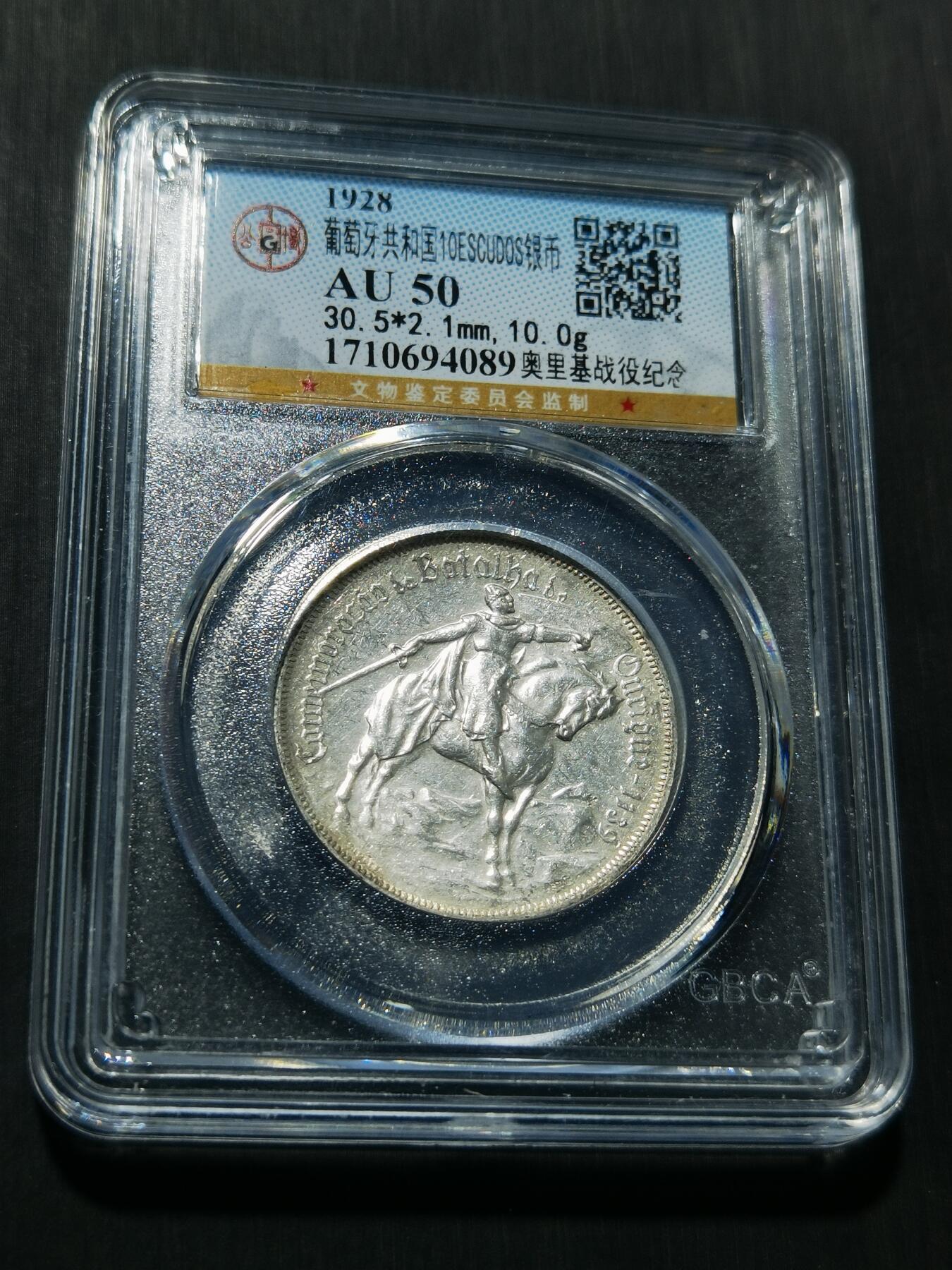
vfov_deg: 34.9
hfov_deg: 26.6
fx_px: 2017
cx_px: 476
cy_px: 635
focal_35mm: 55
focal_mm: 6.67
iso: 64
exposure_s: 1/100
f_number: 1.9
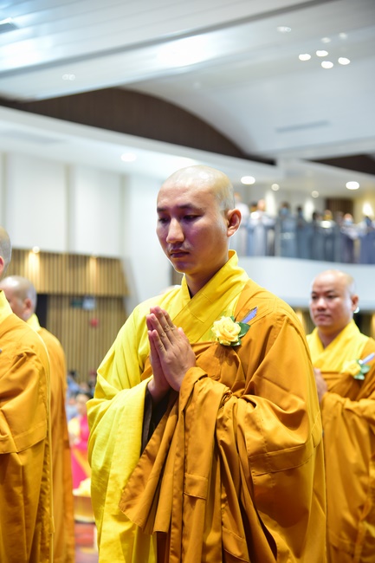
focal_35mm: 70
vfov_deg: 28.9
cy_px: 282
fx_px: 1094
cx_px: 188
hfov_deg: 19.4
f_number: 4
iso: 1000
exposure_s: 1/30
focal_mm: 70
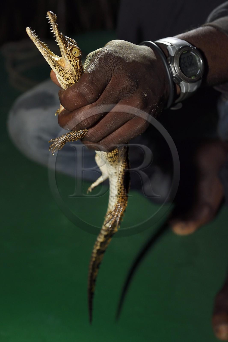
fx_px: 551
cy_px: 171
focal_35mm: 58
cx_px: 114
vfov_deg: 34.5
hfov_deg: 23.4
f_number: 5.6
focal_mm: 58
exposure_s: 1/60
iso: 1600
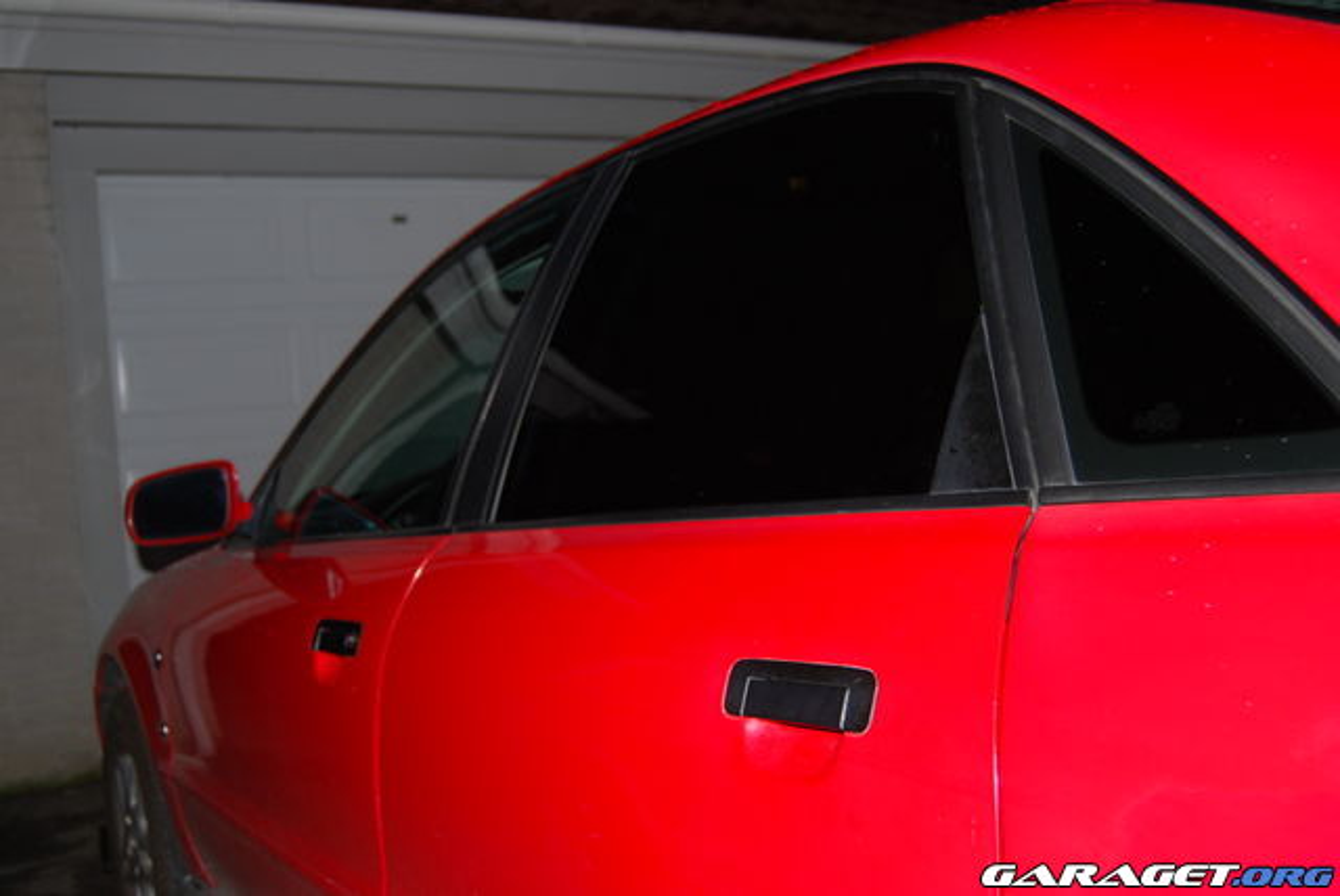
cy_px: 448
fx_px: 1453
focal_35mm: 39
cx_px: 670
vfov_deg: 34.3
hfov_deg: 49.5
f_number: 4
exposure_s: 1/60
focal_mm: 26
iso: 200
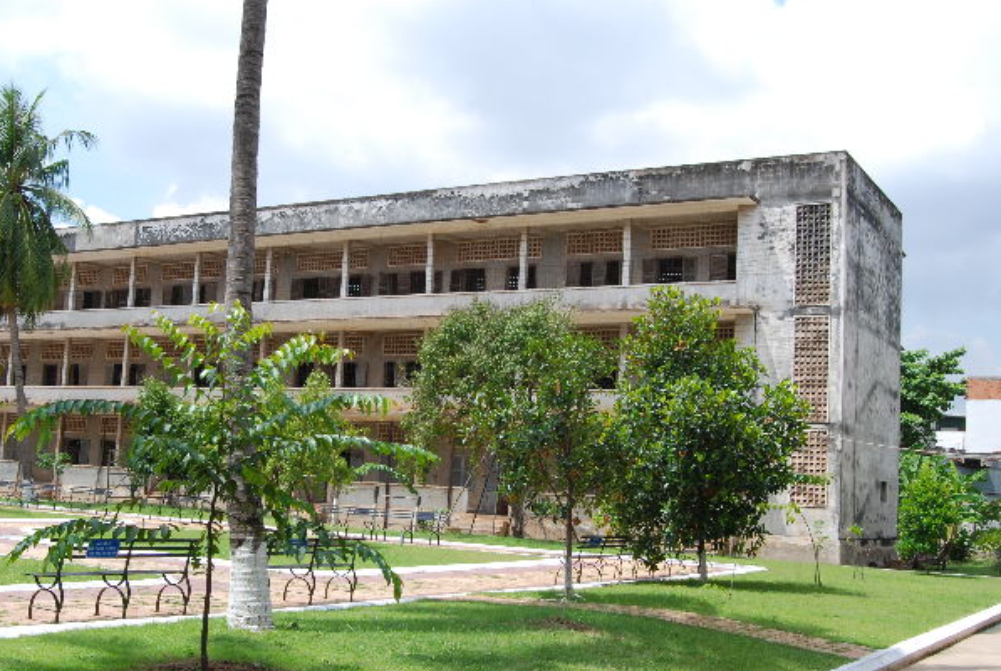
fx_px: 1187
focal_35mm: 43
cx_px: 386
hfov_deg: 45.4
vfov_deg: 31.6
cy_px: 336
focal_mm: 23
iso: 400
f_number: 11
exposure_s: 1/500
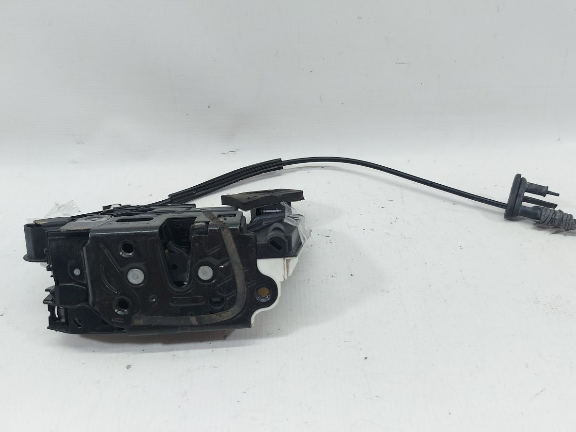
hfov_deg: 63.3
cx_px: 319
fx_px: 466
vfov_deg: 49.7
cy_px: 228
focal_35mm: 28
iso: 50
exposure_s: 1/50
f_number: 1.8
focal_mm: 5.23
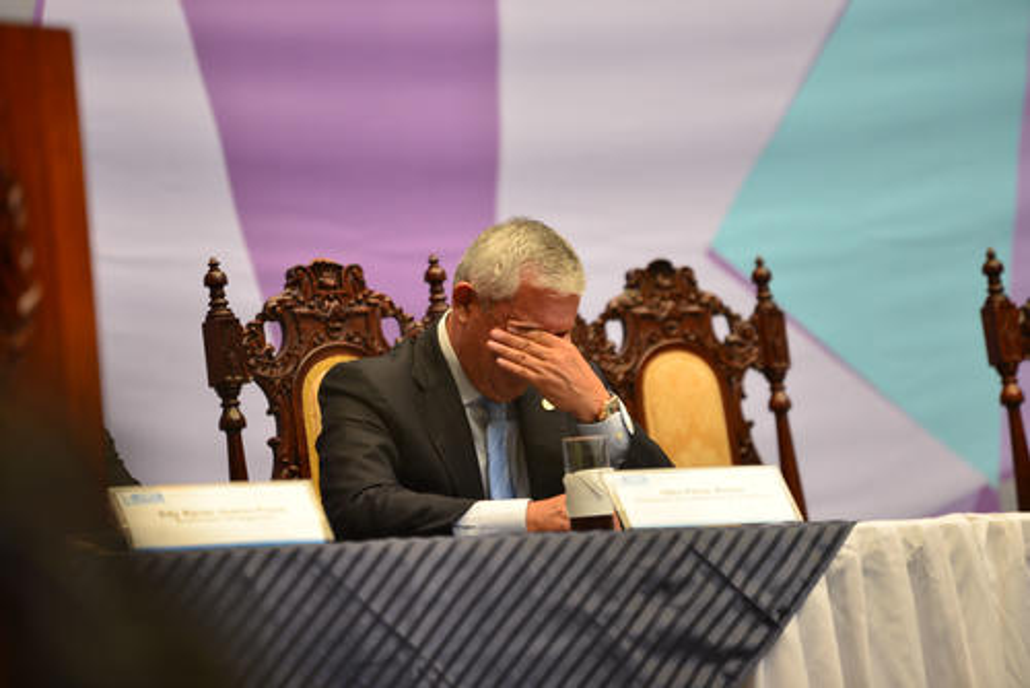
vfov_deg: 6.9
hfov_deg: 10.3
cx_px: 515
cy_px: 344
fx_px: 5725
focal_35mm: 200
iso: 400
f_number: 2.8
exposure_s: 1/100
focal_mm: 200
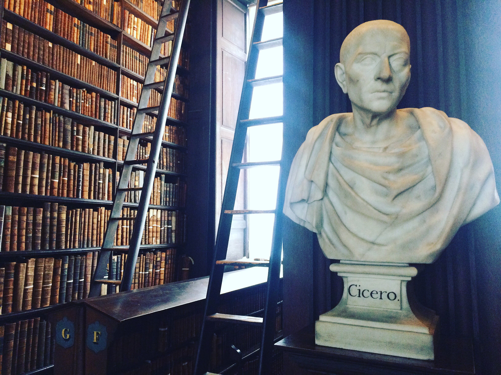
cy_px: 188
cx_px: 250
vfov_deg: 48.2
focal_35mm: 29
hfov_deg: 61.7
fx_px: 420
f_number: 2.2
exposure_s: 1/33
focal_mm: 4.15
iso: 320
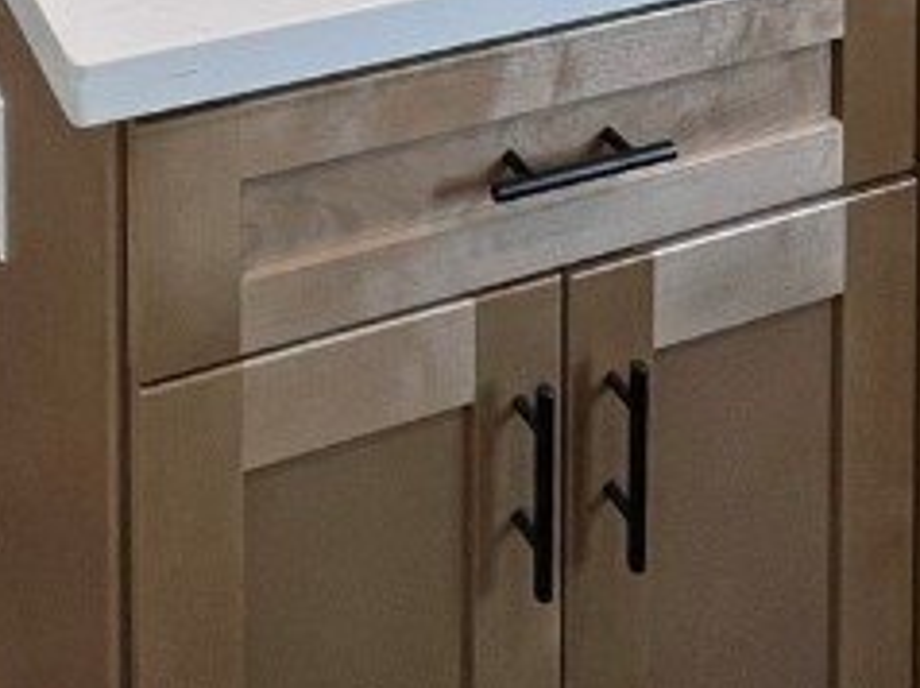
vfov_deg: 17.0
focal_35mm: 56
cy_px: -777
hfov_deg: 33.3
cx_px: 166
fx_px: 1487
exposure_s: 1/120
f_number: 1.8
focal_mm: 1.57
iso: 100
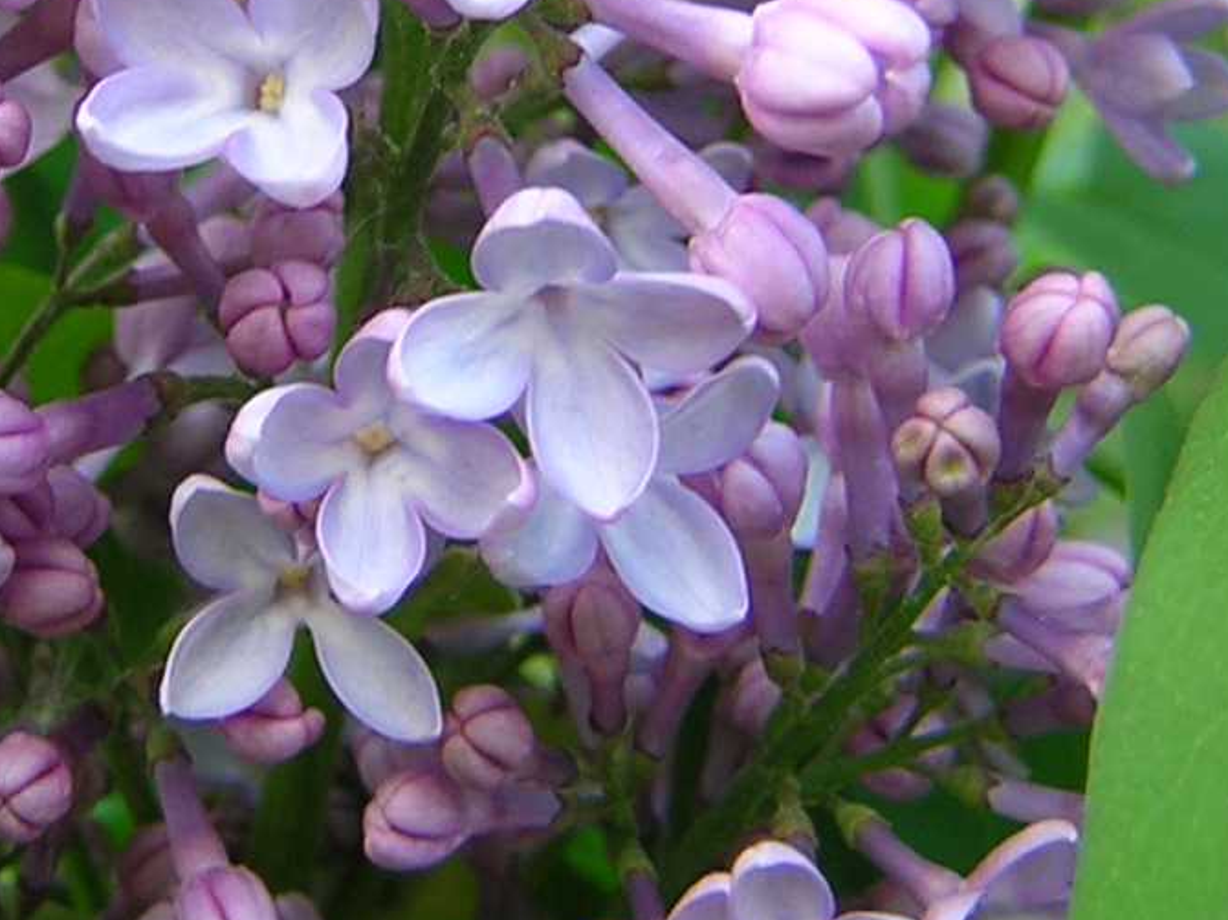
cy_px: -71
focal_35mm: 86
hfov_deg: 22.5
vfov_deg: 16.7
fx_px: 3050
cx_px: 284
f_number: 2.6
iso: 100
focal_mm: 4.7
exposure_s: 1/65.1
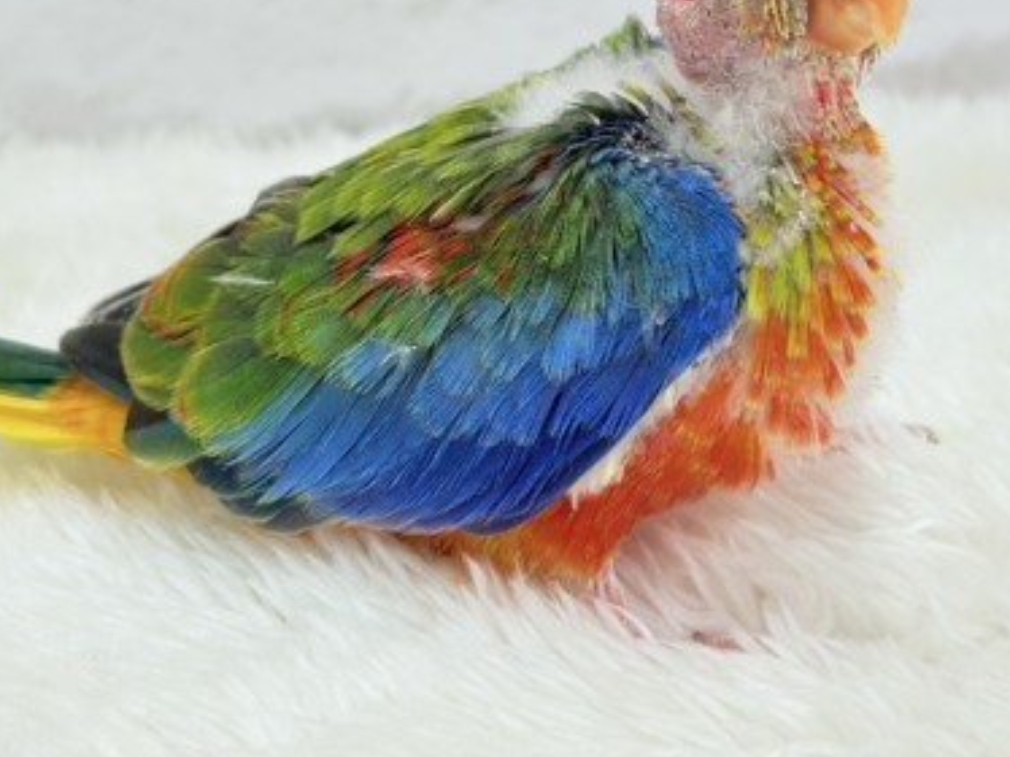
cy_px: 197
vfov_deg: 16.5
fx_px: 2595
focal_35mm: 89
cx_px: 446
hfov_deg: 22.0
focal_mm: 5.96
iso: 80
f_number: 1.6
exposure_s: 1/100
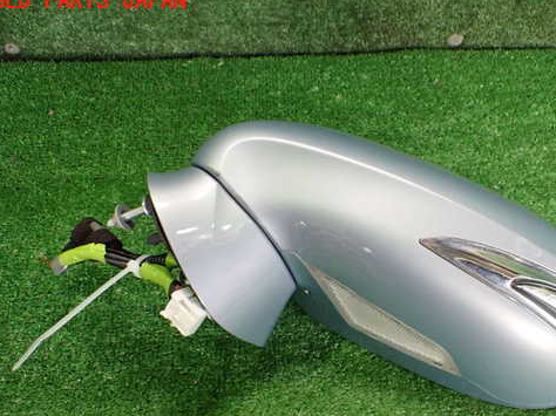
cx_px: 325
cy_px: 250
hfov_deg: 48.8
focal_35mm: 38
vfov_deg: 37.5
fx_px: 610
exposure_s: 1/100
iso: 800
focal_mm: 5.4
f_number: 2.3
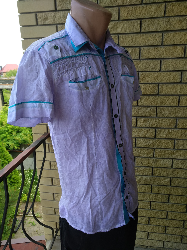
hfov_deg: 61.1
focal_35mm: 22
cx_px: 94
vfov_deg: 76.4
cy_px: 125
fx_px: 158
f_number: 2.2
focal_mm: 3.81
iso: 125
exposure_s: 1/197
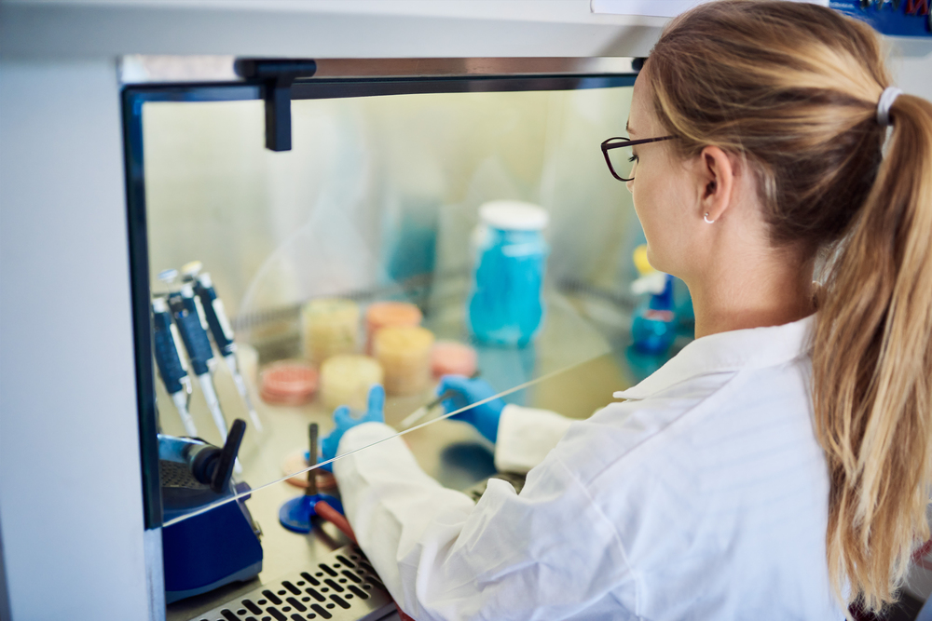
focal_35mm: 35
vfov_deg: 37.9
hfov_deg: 54.4
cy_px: 310
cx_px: 466
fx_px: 906
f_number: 1.4
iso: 400
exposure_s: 1/800
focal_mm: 35
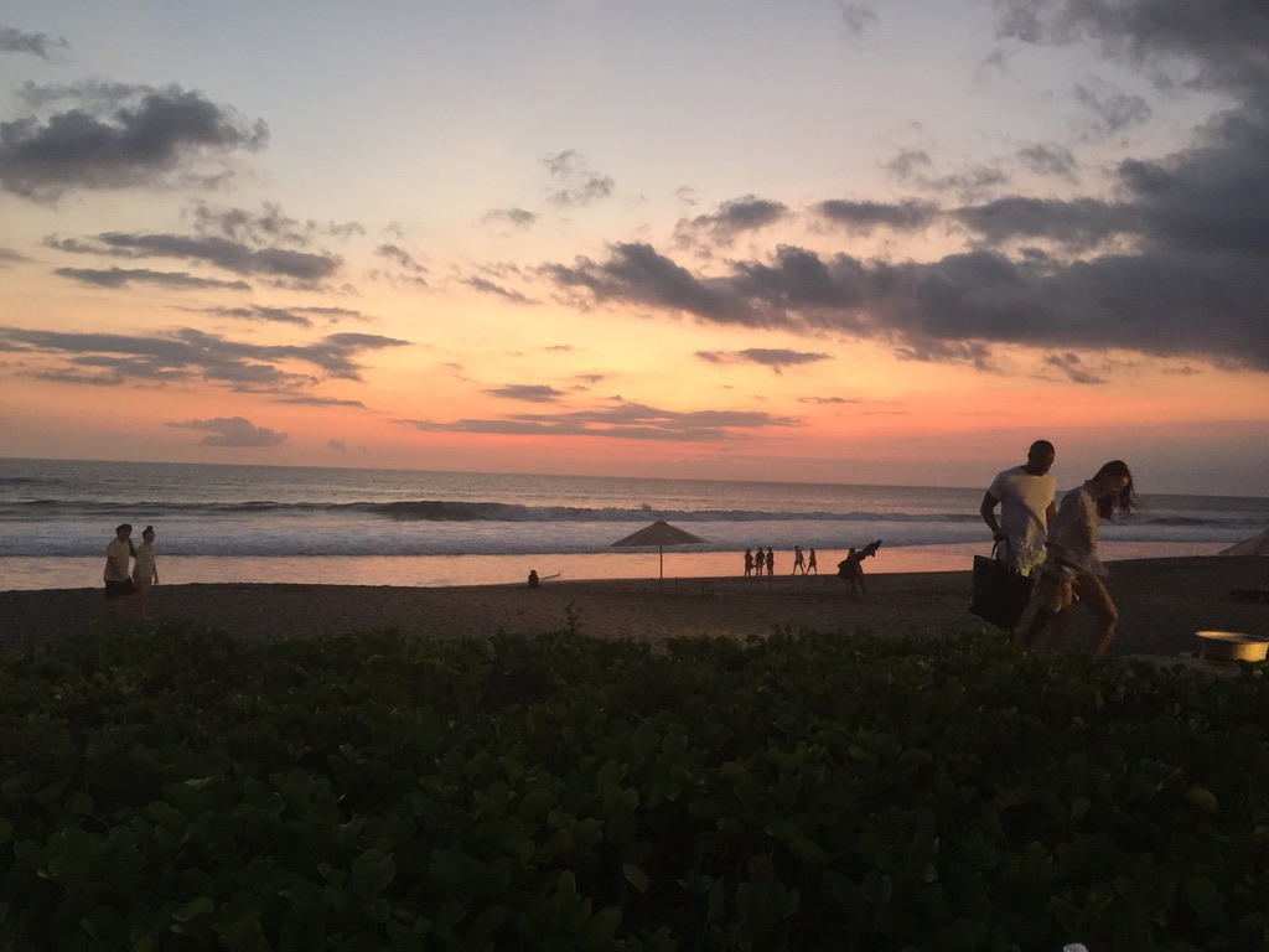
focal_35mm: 29
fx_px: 1063
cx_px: 634
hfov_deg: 61.7
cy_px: 476
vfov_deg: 48.2
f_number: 2.2
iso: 100
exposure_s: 1/10
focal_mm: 4.15
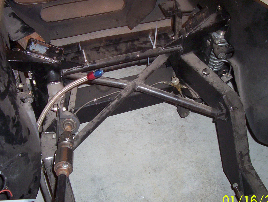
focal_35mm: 51
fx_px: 396
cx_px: 149
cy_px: 111
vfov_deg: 28.7
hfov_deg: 37.4
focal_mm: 5.77
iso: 140
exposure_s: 1/2
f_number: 2.73
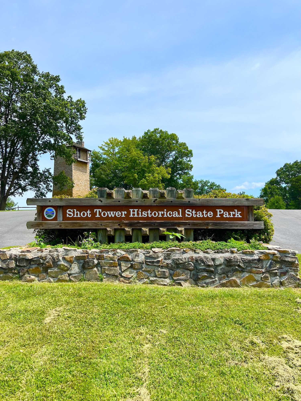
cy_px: 200
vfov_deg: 67.3
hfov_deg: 53.1
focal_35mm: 26
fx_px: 301
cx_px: 150
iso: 50
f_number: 1.5
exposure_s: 1/4444
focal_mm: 5.7
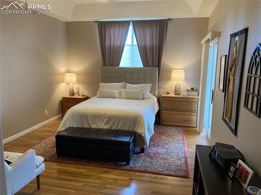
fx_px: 211
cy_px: 98
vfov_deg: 49.7
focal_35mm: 28
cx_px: 130
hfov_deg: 63.5
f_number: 1.8
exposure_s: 1/60
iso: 250
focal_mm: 3.99
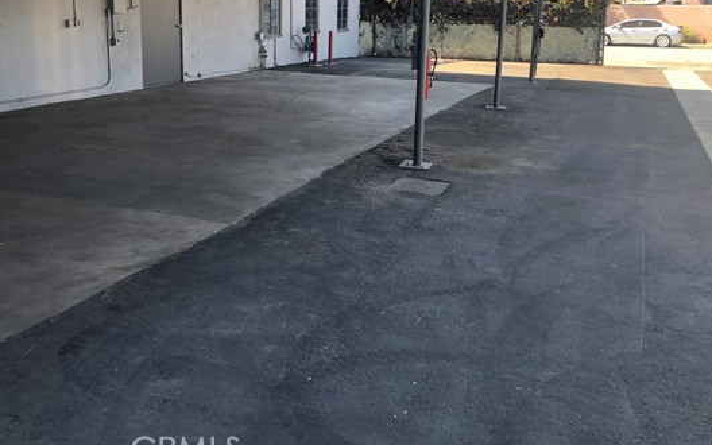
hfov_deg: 53.9
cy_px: 144
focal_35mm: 36
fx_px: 699
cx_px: 322
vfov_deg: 35.0
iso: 25
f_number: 1.8
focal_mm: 3.99
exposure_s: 1/120
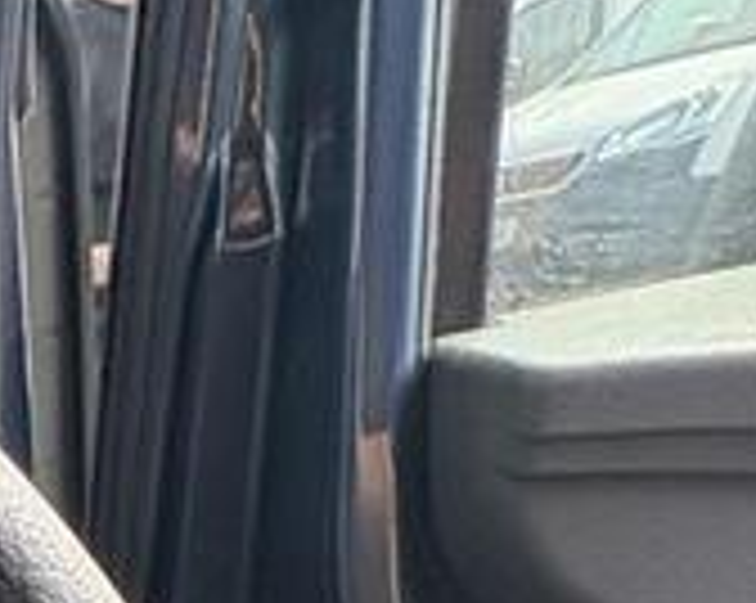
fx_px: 1631
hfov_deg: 17.5
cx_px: -801
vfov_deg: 13.9
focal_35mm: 73
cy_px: 1490
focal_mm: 2.22
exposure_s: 1/176
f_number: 2.2
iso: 64
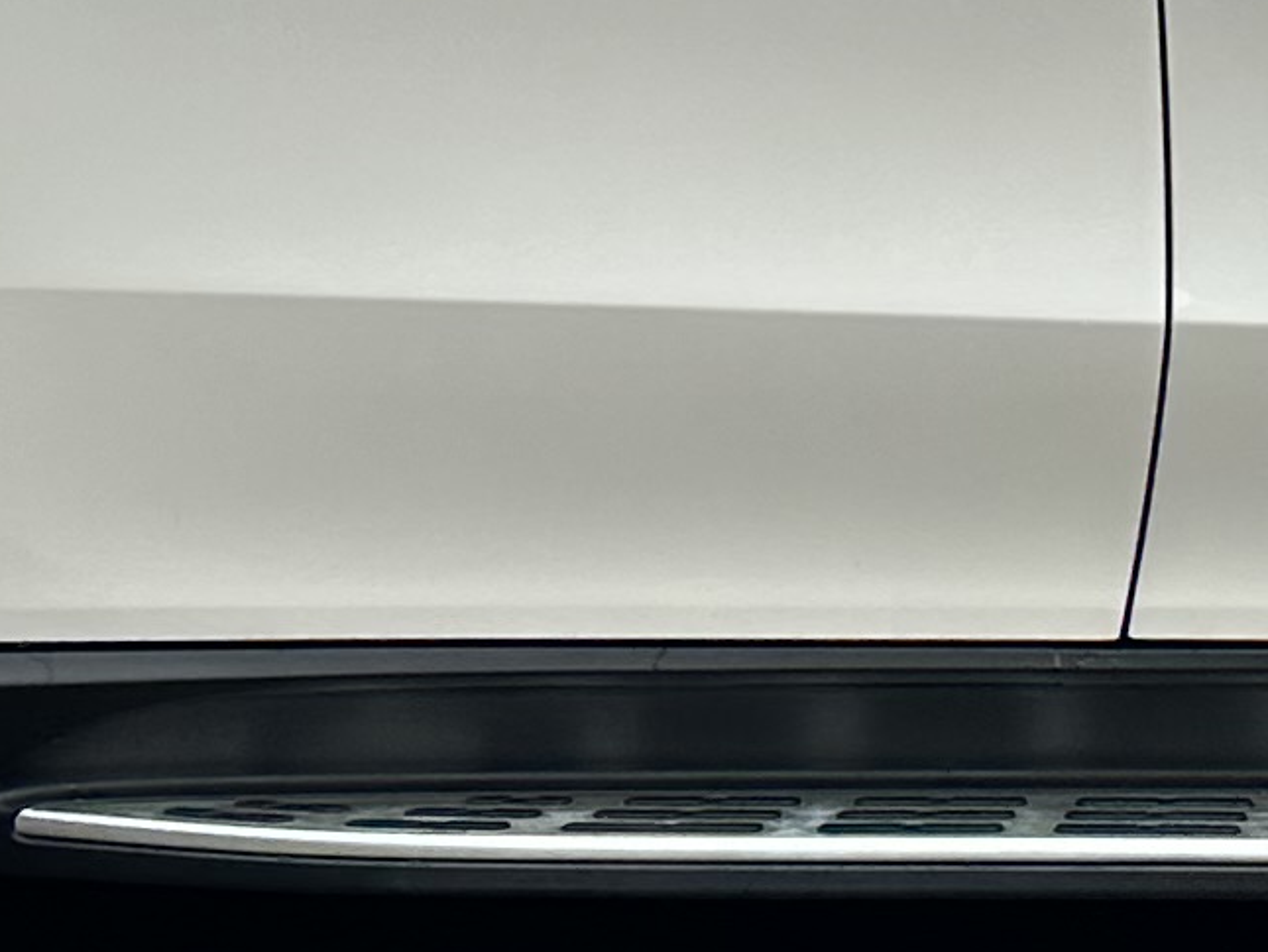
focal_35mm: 150
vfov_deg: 9.7
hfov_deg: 12.9
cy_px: -281
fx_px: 5496
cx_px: 1378
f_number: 1.78
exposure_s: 1/3597
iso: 80
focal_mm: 6.86
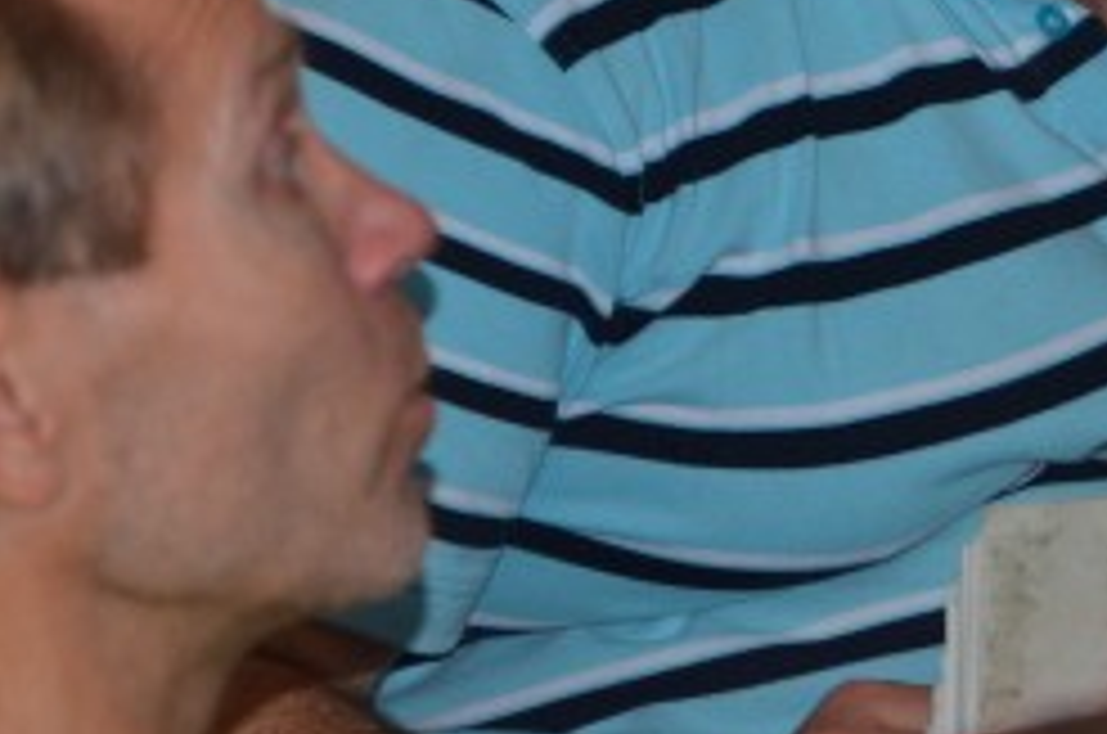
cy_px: -268
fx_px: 13577
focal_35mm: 442
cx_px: 968
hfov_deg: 4.7
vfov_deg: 3.1
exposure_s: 1/60
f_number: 5.6
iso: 800
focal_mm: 105
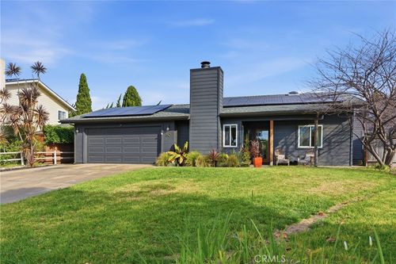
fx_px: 275
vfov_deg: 51.3
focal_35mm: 25
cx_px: 198
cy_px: 132
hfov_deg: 71.5
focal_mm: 25
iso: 1000
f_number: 8
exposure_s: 1/8000
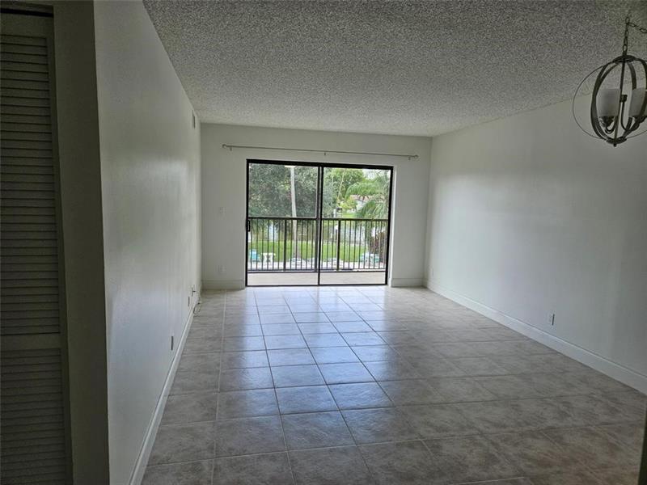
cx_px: 324
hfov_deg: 73.9
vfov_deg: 58.9
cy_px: 242
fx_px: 430
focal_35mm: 23
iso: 64
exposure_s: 1/120
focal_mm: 5.4
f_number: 1.8
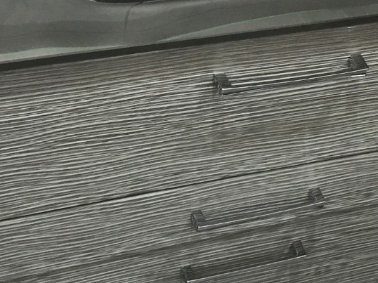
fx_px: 819
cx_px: 191
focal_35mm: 75
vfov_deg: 19.4
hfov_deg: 26.0
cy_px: 45
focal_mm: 3.99
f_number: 1.8
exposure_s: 1/14
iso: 100
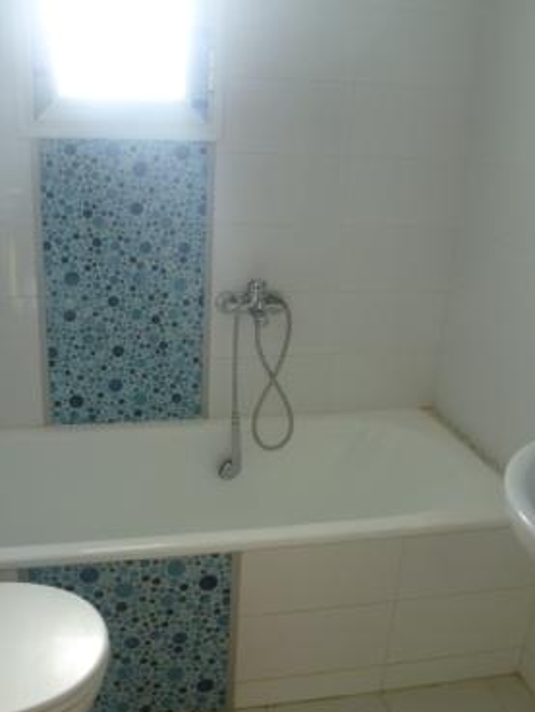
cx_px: 232
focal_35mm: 34
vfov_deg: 53.9
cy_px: 370
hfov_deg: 41.7
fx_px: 700
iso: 80
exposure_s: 1/50
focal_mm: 5
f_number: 2.8
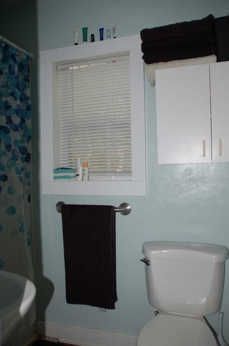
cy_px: 173
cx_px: 114
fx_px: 259
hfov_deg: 47.8
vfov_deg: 67.5
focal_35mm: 27
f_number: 3.5
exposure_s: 1/60
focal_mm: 18
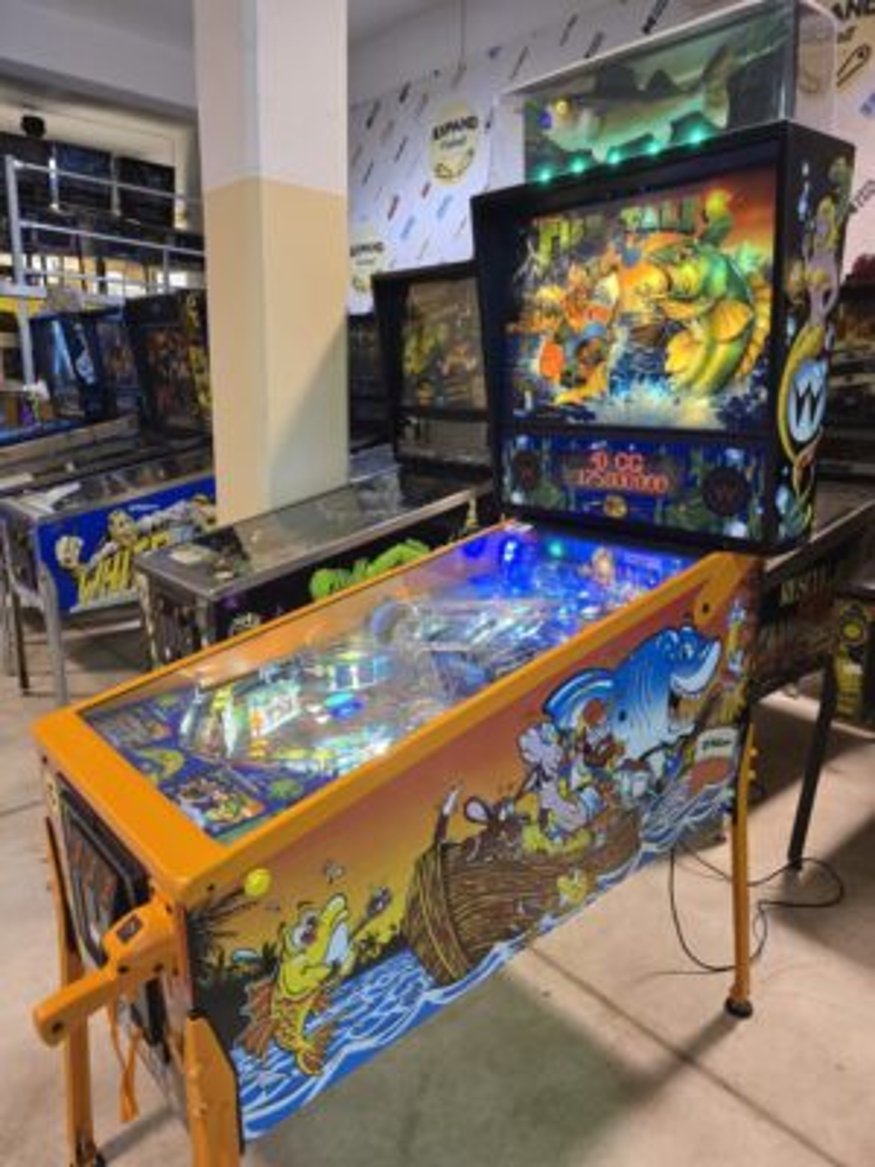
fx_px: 775
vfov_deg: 73.9
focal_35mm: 23
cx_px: 438
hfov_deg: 58.9
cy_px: 584
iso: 320
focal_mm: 6.3
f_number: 1.7
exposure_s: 1/100
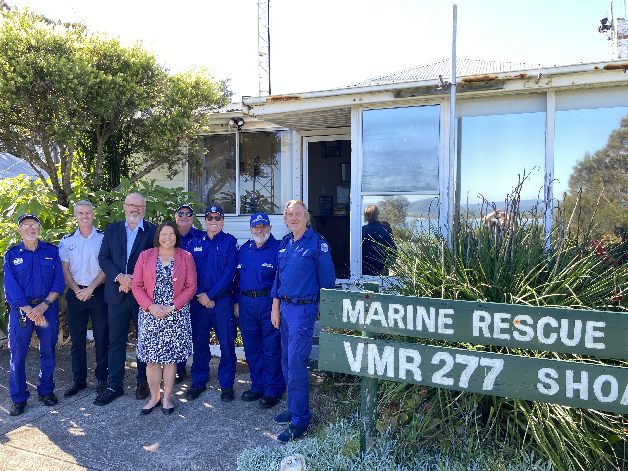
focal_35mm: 26
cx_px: 314
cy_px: 236
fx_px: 472
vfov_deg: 53.1
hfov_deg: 67.3
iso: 32
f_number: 1.8
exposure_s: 1/128
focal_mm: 4.25
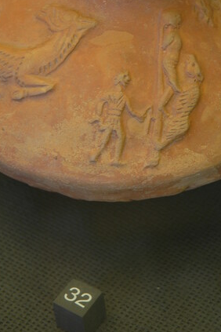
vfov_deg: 12.5
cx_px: 148
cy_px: 94
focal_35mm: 164
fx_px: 1510
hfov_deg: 8.4
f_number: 4.5
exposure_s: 1/13
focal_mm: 70
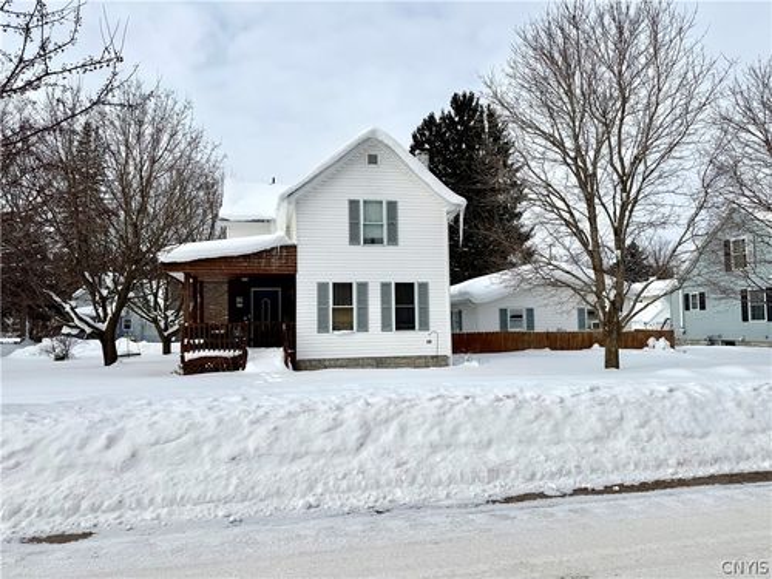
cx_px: 386
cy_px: 290
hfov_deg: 71.6
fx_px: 535
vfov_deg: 56.8
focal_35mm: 24
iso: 80
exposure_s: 1/10309
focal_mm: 6.76
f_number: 1.78
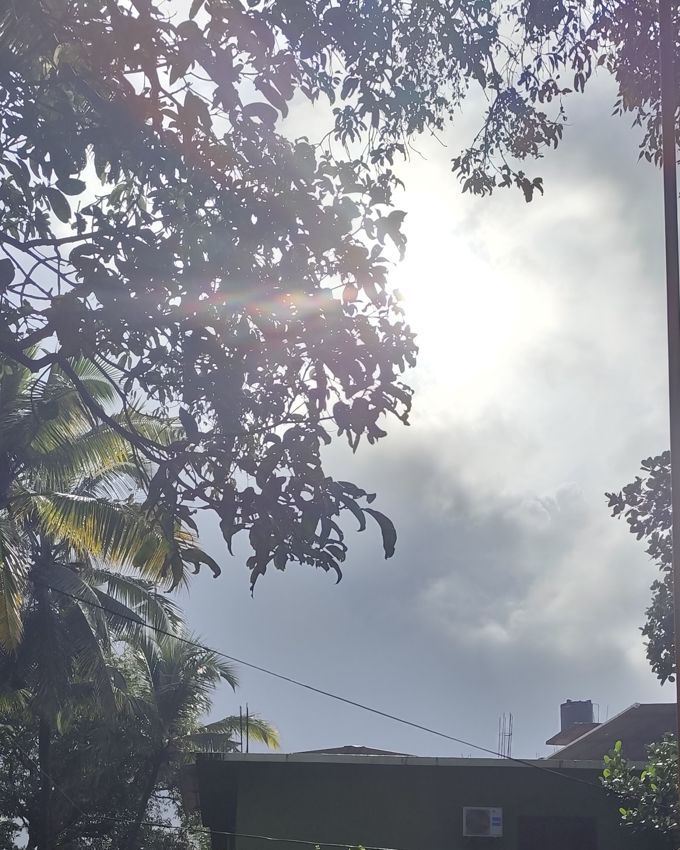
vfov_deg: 36.8
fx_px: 1182
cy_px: 783
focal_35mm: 47
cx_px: 403
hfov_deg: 32.0
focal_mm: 6.19
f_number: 1.65
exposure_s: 1/2529
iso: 50
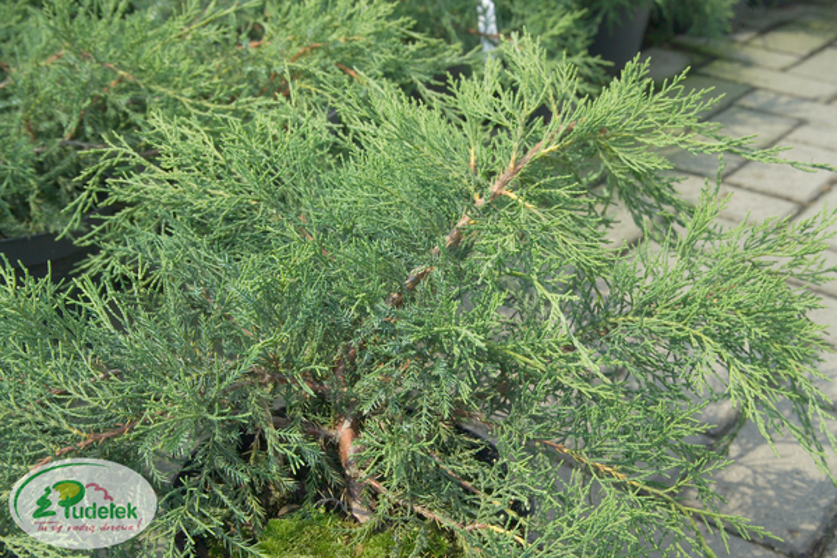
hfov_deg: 35.6
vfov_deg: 24.2
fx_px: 1302
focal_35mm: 56
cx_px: 418
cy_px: 279
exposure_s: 1/90
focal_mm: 56
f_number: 13
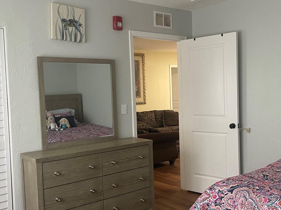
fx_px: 333
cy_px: 109
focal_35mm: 41
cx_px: 162
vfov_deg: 35.1
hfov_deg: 45.6
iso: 200
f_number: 1.6
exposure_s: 1/60
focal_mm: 4.2
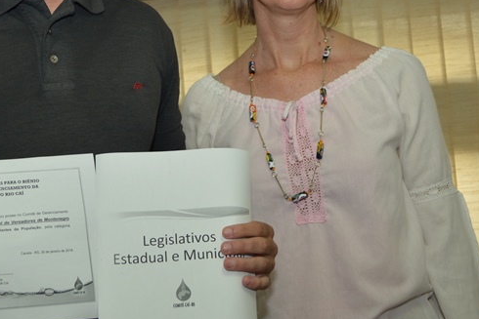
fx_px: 918
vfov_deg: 19.5
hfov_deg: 29.1
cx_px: 163
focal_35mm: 69
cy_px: 63
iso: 500
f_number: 4
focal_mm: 22
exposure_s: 1/60
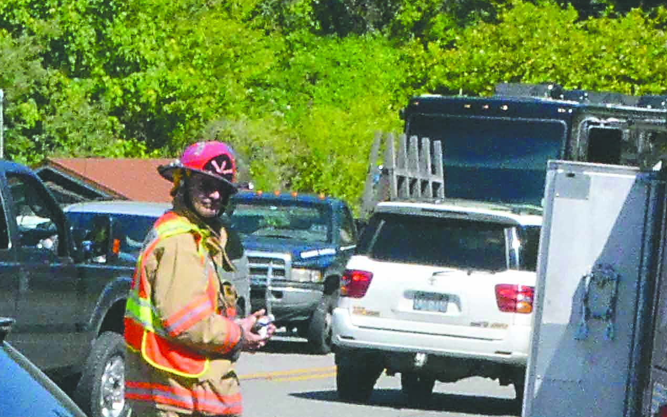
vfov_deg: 4.9
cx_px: -578
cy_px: 517
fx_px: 4853
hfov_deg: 7.6
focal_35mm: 267
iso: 4000
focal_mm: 45
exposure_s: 1/640
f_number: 18
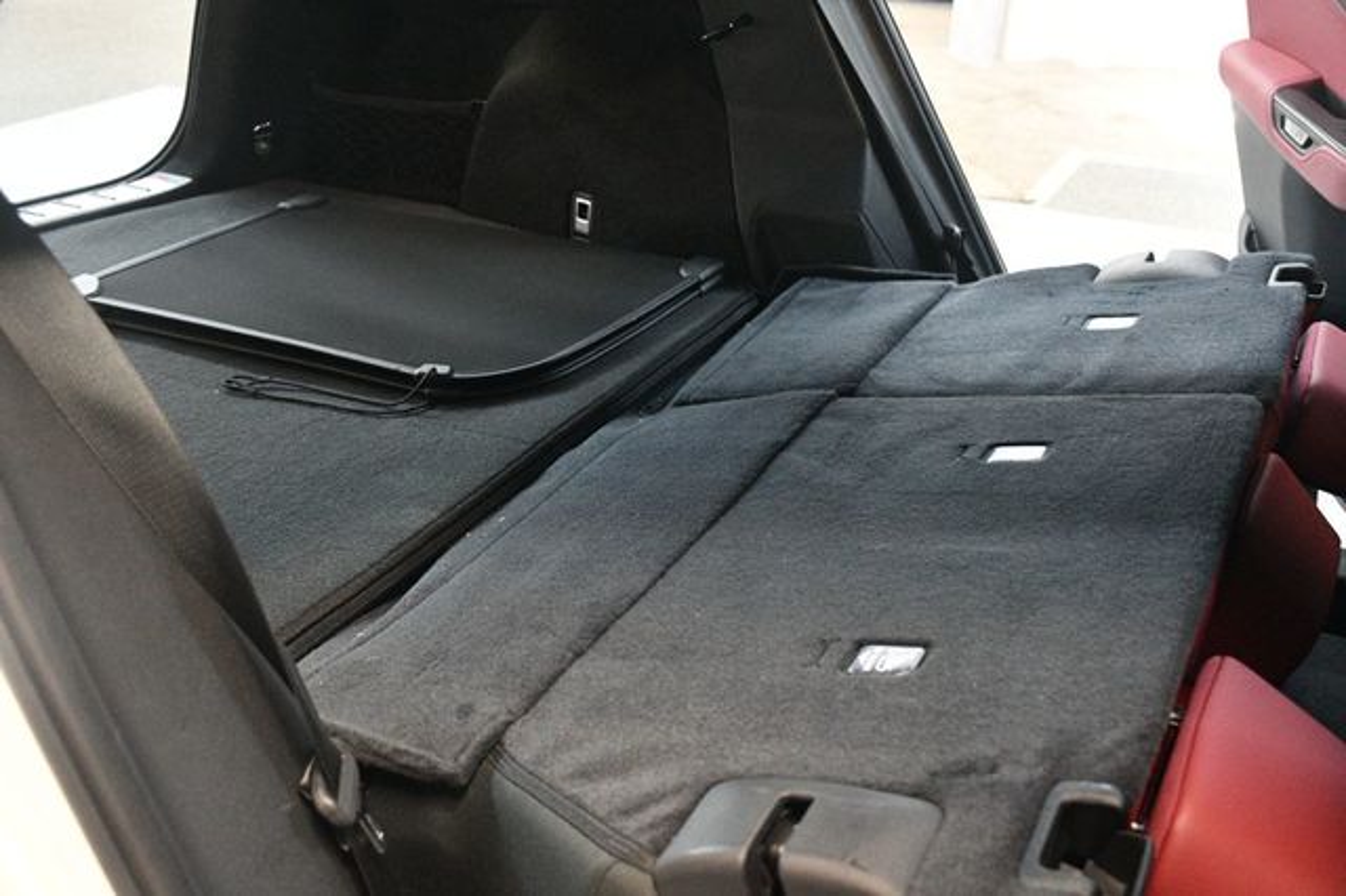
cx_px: 673
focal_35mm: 39
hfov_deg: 49.6
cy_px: 448
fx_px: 1457
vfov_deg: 34.2
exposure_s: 1/60
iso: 5000
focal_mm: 26
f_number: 3.8
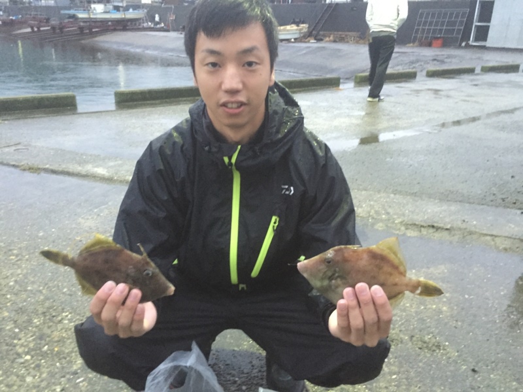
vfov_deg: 48.2
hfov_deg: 61.7
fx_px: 438
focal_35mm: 29
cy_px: 196
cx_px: 262
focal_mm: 4.15
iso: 500
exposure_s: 1/15
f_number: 2.2
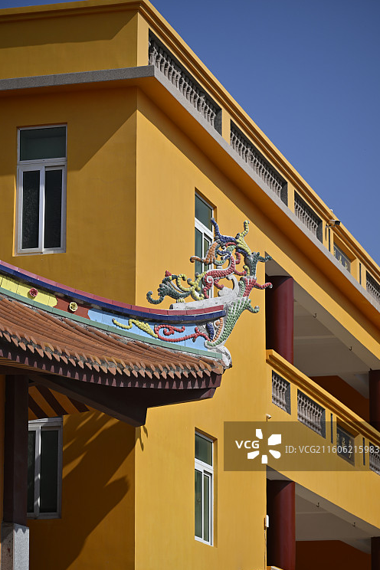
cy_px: 303
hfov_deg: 10.6
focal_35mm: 129
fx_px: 2042
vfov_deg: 15.9
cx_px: 190
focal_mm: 120
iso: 100
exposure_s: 1/3200
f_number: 4
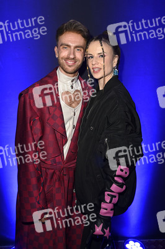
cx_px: 82
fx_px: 207
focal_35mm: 30
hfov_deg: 43.5
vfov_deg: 62.0
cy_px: 124
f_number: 5.6
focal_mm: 30
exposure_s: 1/40
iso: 2000
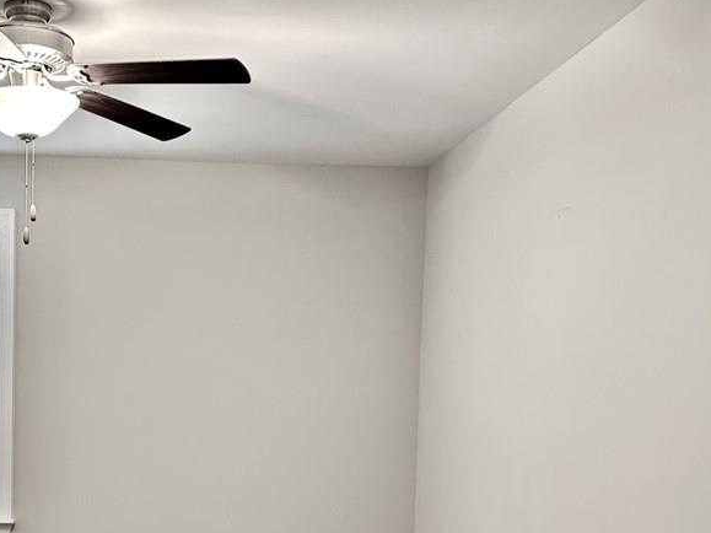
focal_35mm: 46
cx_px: 183
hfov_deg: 40.2
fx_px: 945
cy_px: 407
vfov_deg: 30.9
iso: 125
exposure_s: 1/60
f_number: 1.5
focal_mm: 5.7
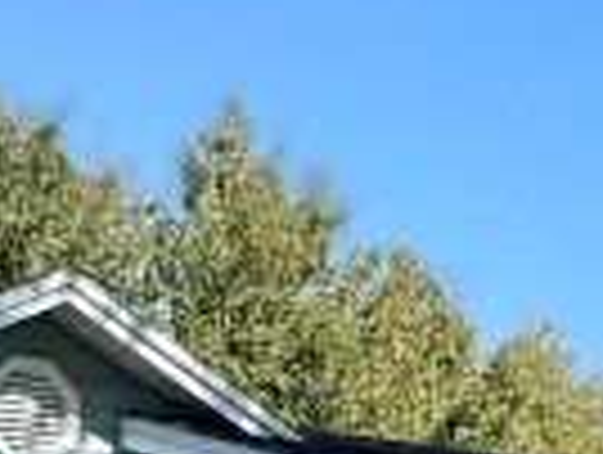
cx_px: 572
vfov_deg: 7.8
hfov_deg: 10.7
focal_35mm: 183
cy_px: 944
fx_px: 3194
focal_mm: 6.76
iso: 80
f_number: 1.78
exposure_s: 1/2110
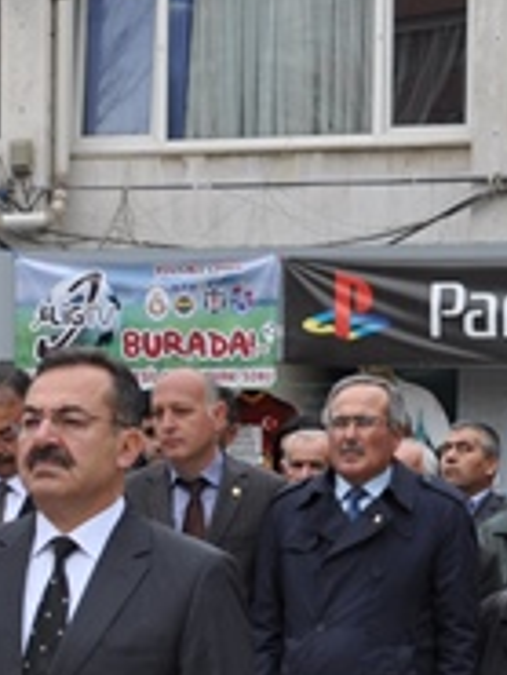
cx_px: -401
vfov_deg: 11.2
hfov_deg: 8.2
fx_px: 3407
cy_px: 732
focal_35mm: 175
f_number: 9
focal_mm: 35
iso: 200
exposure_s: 1/80
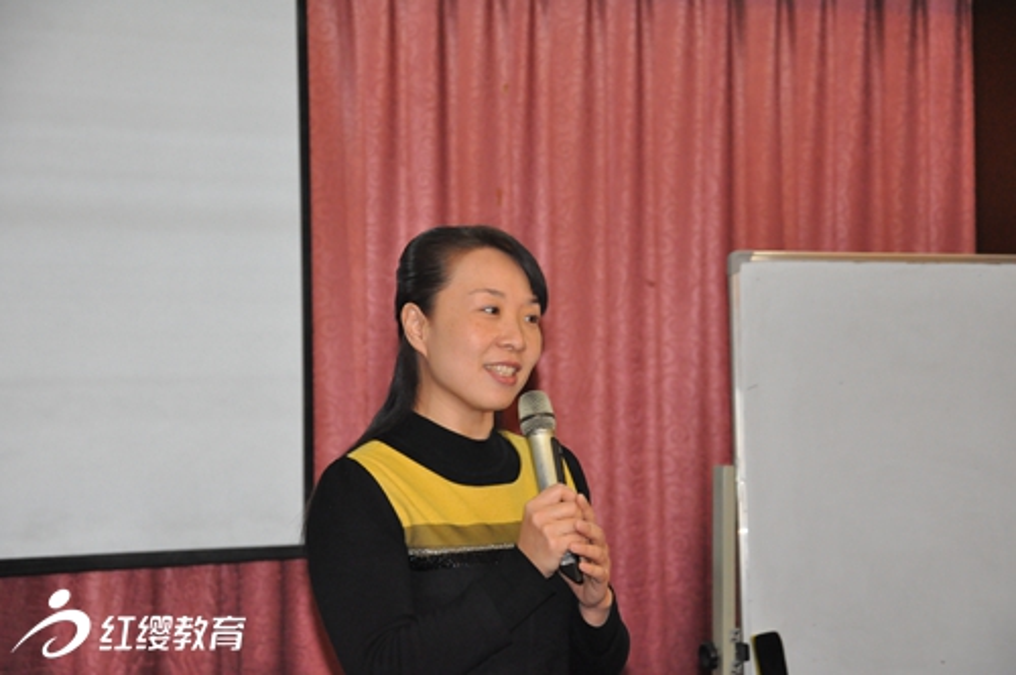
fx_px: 3171
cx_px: 508
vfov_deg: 12.1
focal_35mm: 112
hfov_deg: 18.2
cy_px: 338
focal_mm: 75
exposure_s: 1/60
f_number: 5.3
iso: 1600
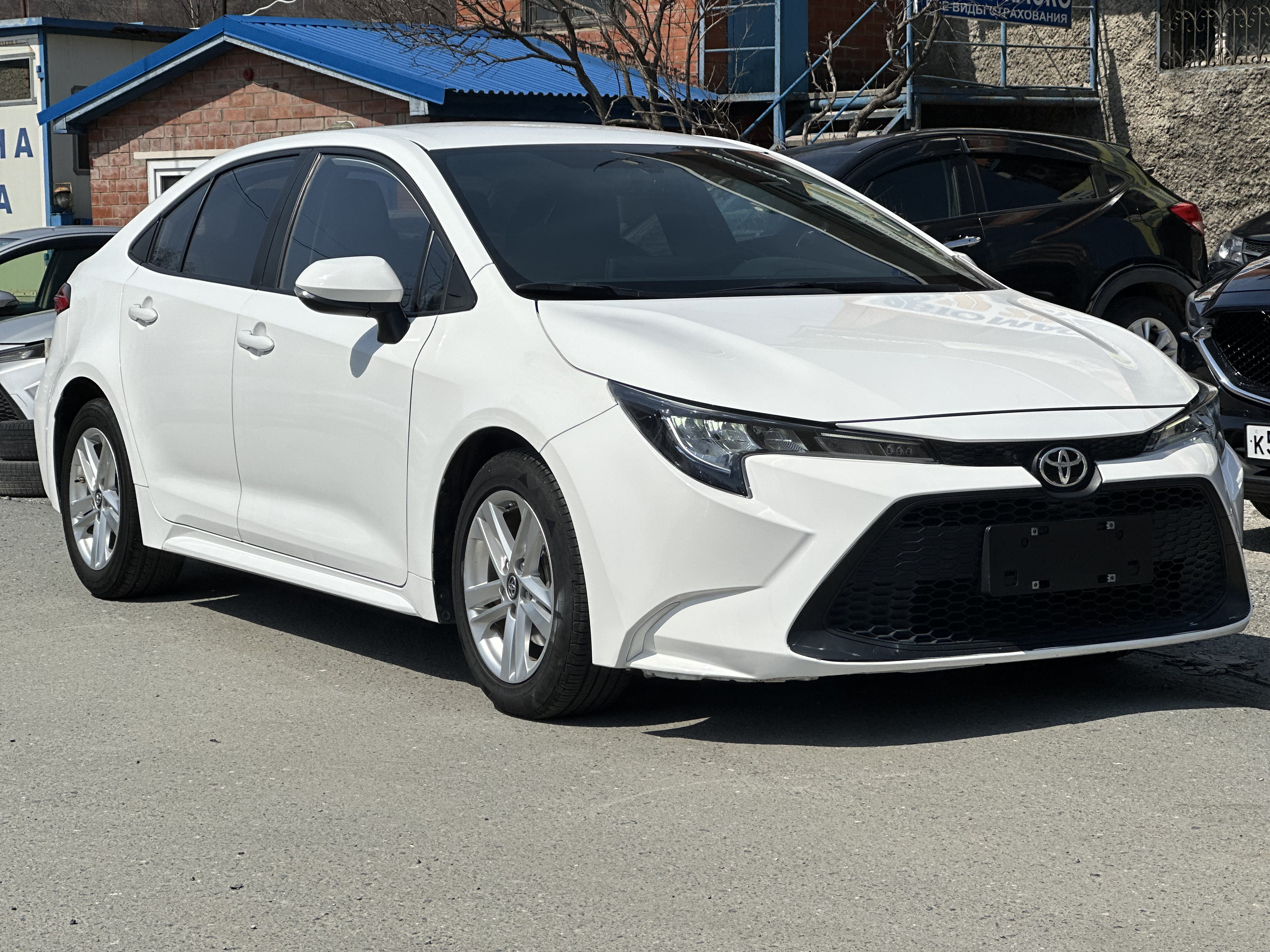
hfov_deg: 25.3
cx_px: 635
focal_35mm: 77
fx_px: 2825
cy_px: 476
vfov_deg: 19.1
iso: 32
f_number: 2.8
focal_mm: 9
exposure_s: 1/2016
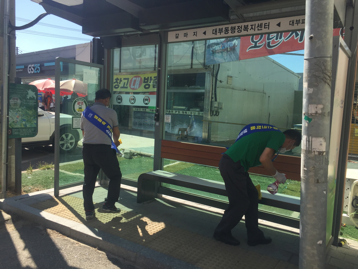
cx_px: 179
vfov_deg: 48.2
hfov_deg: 61.7
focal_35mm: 29
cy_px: 134
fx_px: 300
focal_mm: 4.15
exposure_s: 1/1236
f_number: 2.2
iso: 32
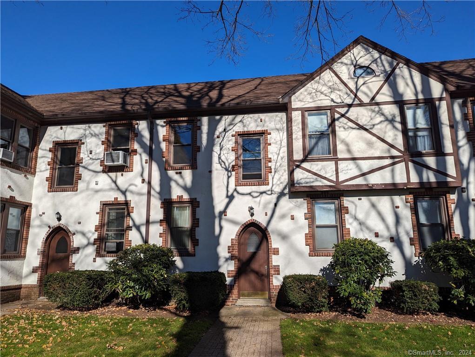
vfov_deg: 56.9
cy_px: 178
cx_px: 238
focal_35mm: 24
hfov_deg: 71.5
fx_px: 330
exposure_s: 1/3534
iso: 44
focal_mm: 6.81
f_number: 1.85
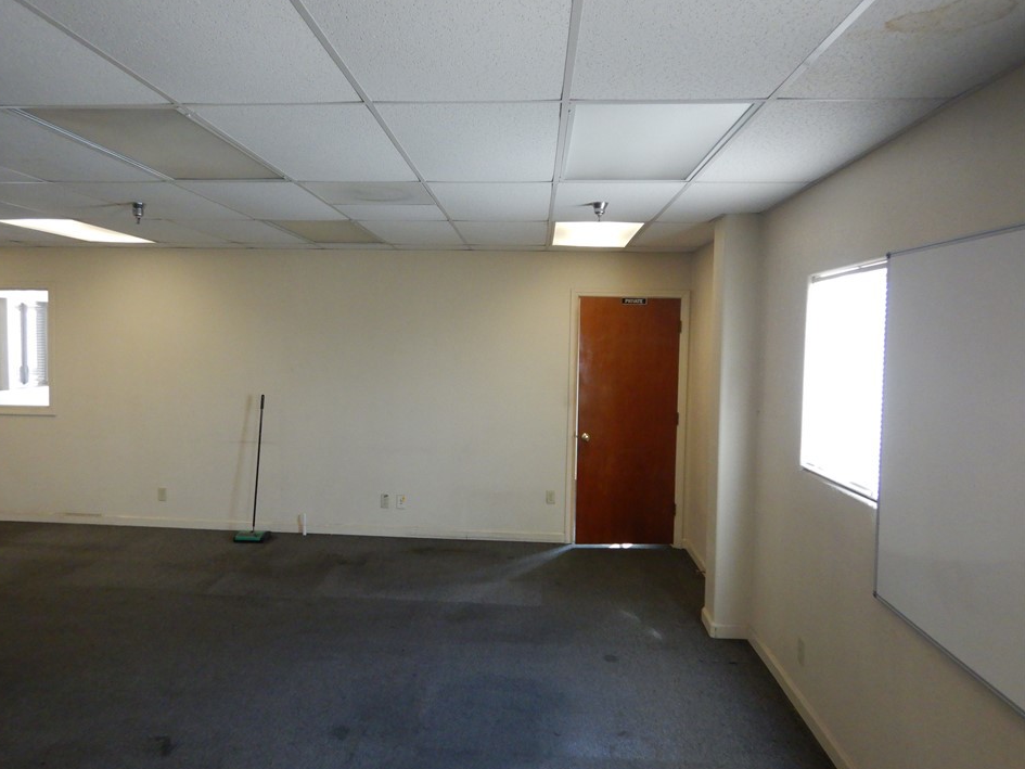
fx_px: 770
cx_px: 472
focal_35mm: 26
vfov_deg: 53.1
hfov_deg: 67.2
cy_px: 386
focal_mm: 4.3
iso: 360
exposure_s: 1/30
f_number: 2.8
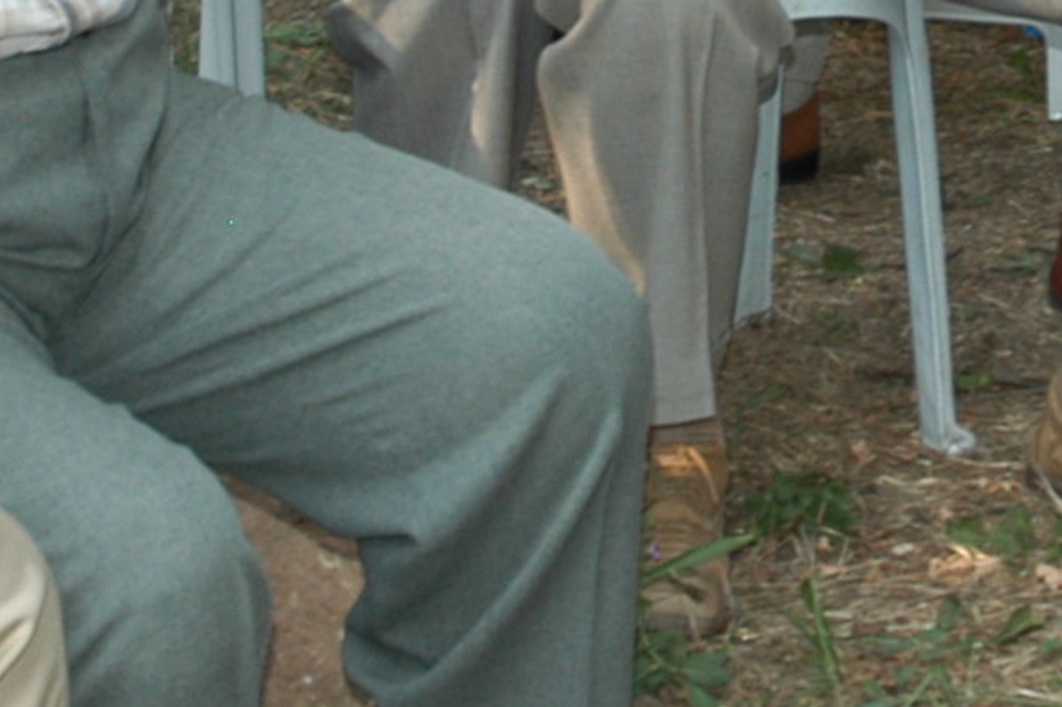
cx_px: 926
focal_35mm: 190
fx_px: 5588
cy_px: -359
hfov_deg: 10.8
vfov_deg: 7.1
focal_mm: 25
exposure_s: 1/100
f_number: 6.3
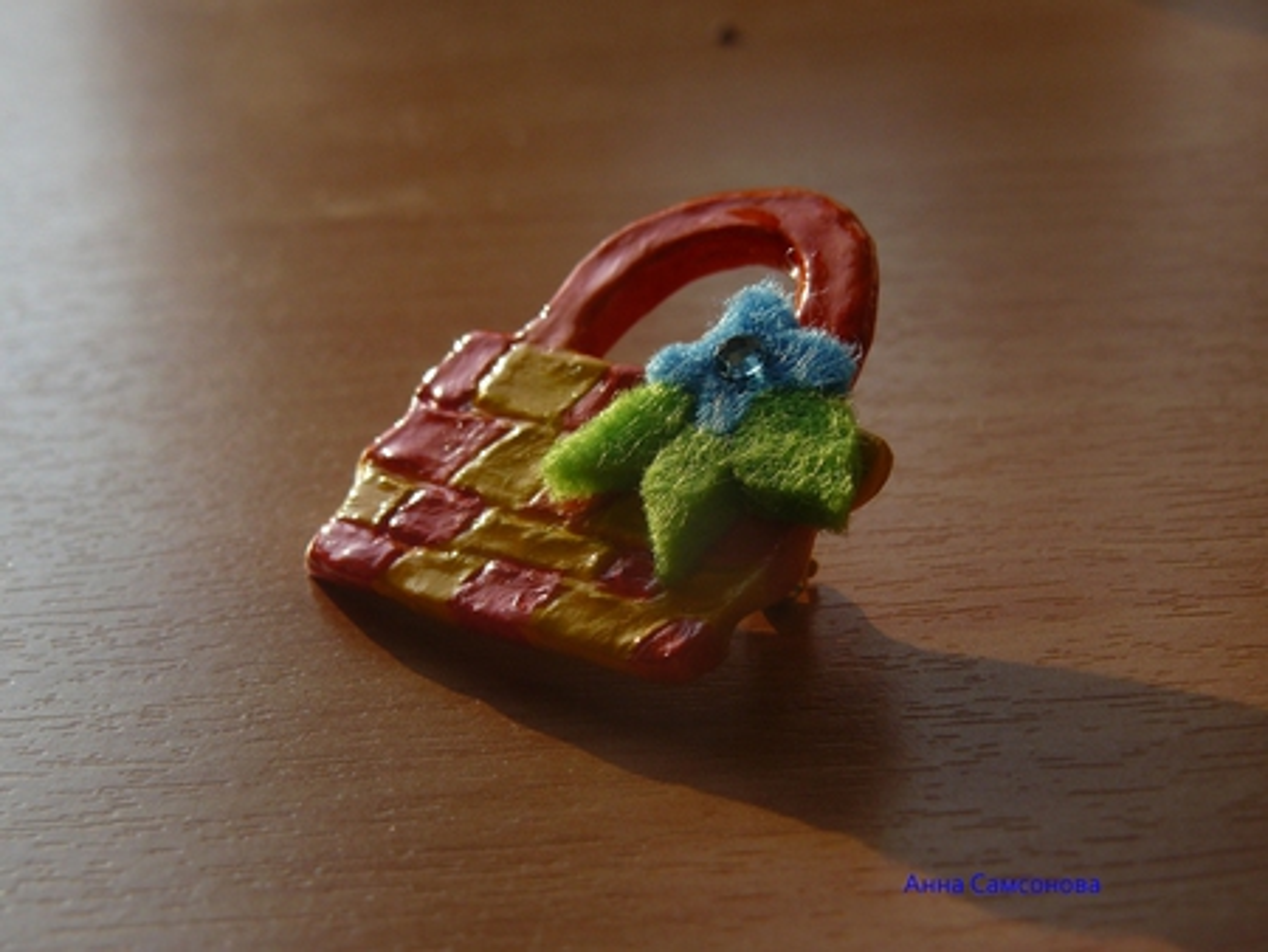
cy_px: 476
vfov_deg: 20.7
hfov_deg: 27.4
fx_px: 2602
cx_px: 634
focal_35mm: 71
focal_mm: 11.8
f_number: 4
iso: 100
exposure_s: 1/160
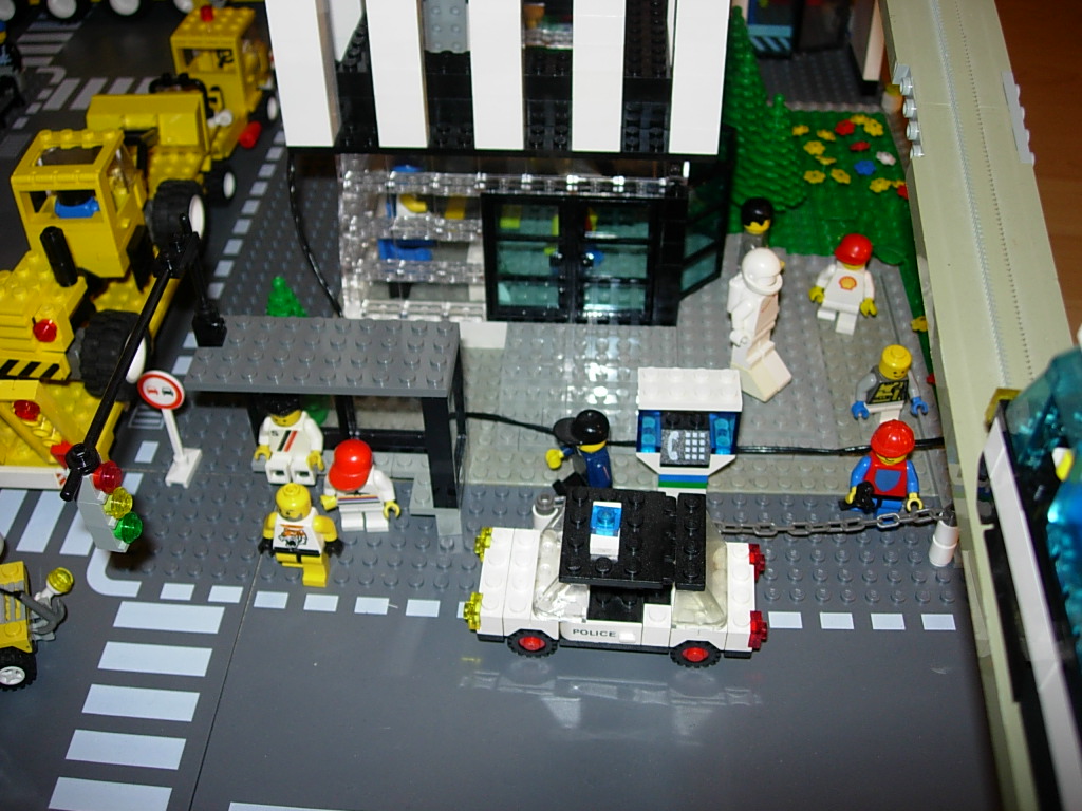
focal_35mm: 38
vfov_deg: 37.7
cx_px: 541
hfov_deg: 49.0
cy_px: 406
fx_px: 1188
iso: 79
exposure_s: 1/64
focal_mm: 7.8
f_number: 2.8
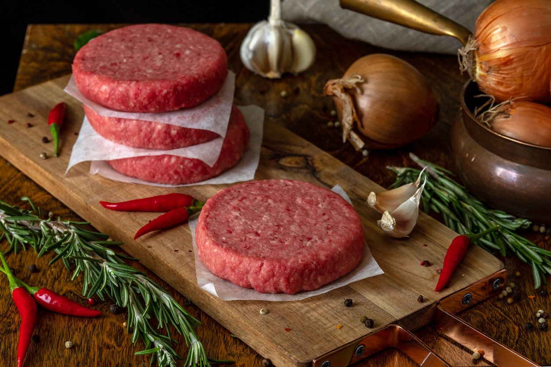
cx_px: 276
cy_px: 184
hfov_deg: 22.6
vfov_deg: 15.2
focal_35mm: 90
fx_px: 1377
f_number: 7.1
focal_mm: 60
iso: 100
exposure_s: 1/160
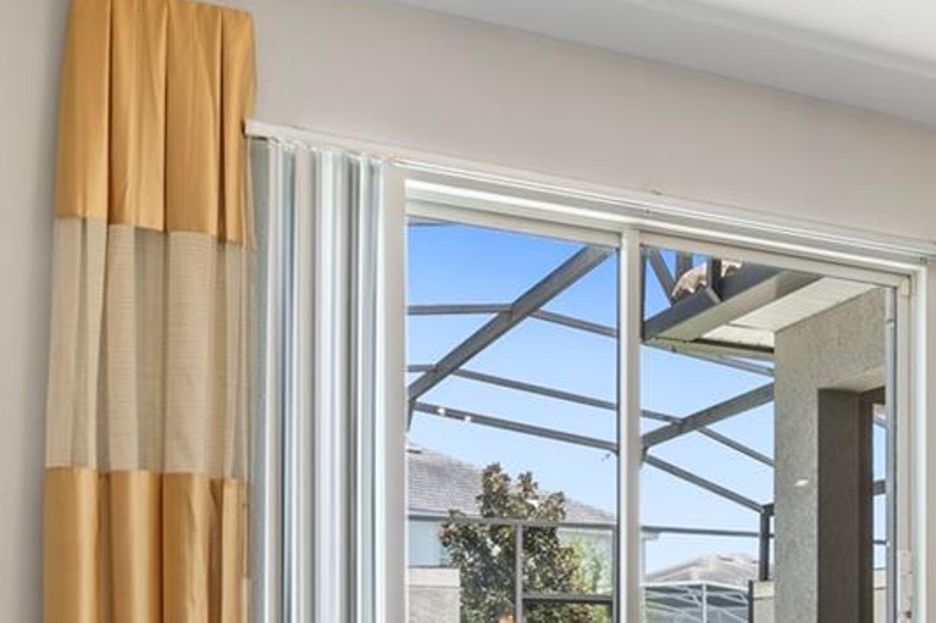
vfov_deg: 25.5
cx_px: 864
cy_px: 667
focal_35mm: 50
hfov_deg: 37.1
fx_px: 1287
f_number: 9
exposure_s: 1.6
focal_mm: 11
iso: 100
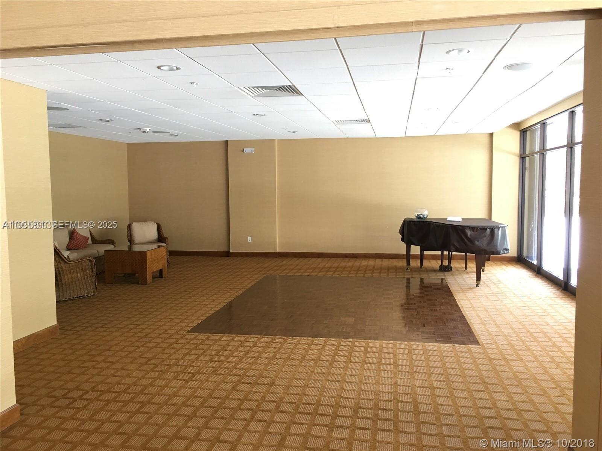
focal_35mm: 29
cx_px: 301
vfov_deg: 48.2
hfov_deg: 61.7
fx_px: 504
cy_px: 226
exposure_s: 1/30
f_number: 2.2
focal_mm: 4.15
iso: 80
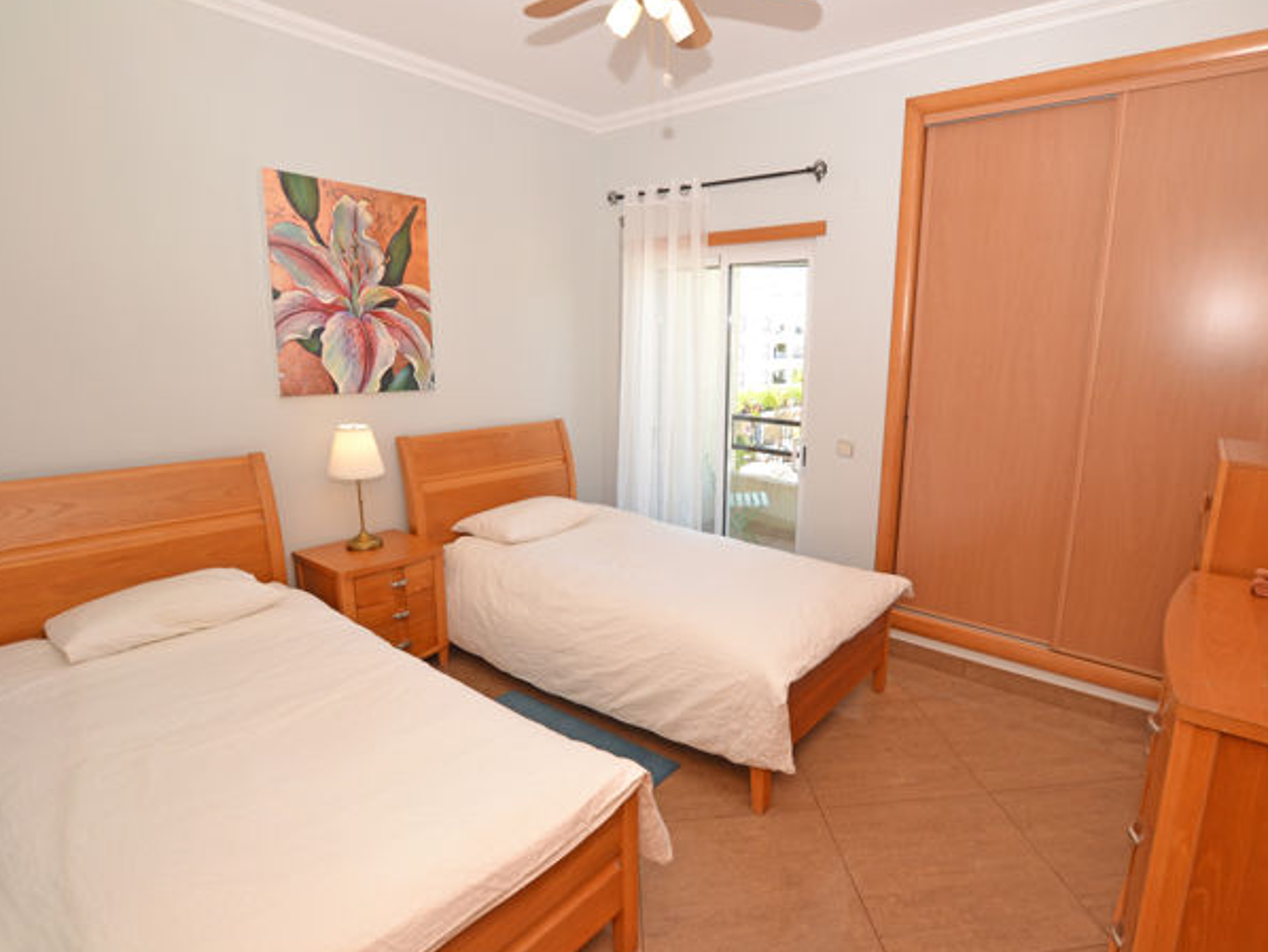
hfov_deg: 90.5
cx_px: 716
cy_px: 473
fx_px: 623
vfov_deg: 74.8
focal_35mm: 17
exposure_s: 1/125
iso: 360
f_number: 5.6
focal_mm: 10
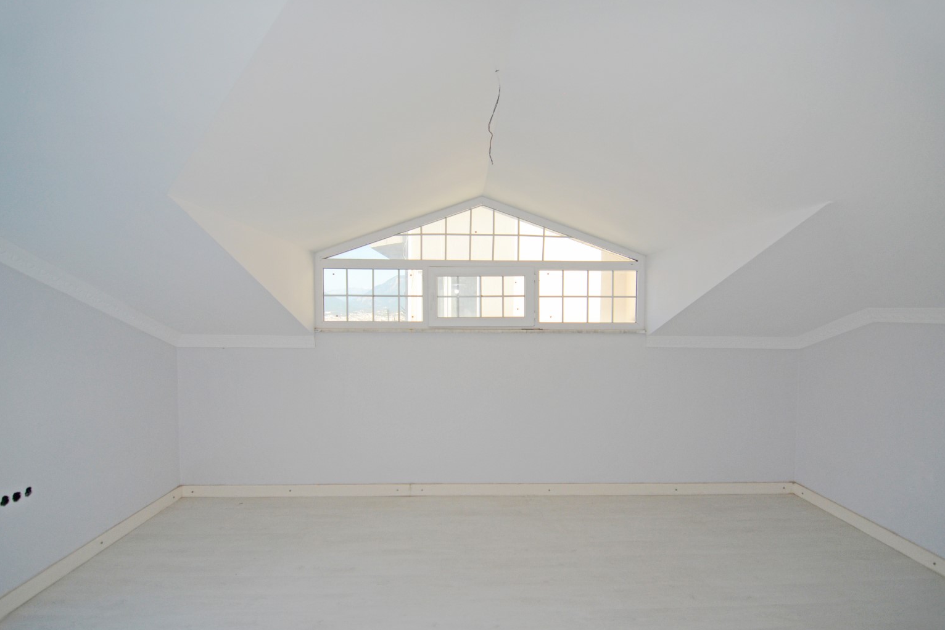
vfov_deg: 68.7
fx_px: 460
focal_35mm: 18
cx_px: 480
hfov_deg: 91.5
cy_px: 327
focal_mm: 11
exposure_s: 1/1000
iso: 500
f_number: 2.8
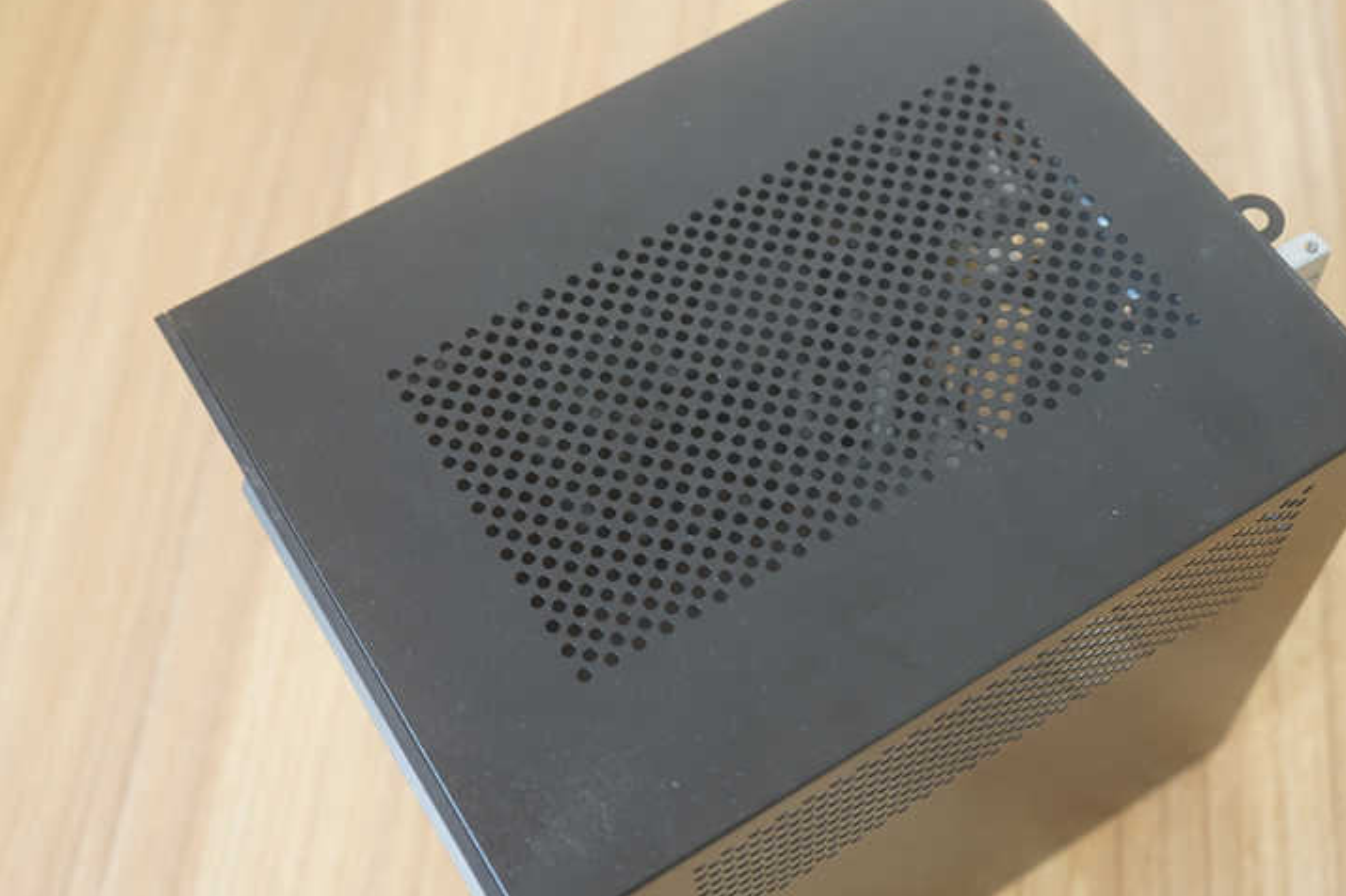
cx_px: 785
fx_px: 1794
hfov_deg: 41.0
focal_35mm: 48
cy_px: 502
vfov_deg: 28.0
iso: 320
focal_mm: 35
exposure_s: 1/20
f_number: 4
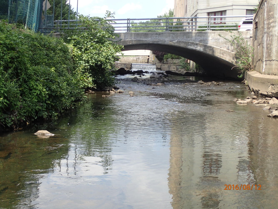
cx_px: 139
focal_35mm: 57
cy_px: 104
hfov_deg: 33.8
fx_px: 458
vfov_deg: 25.7
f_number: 5
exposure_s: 1/200
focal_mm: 10.29
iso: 100
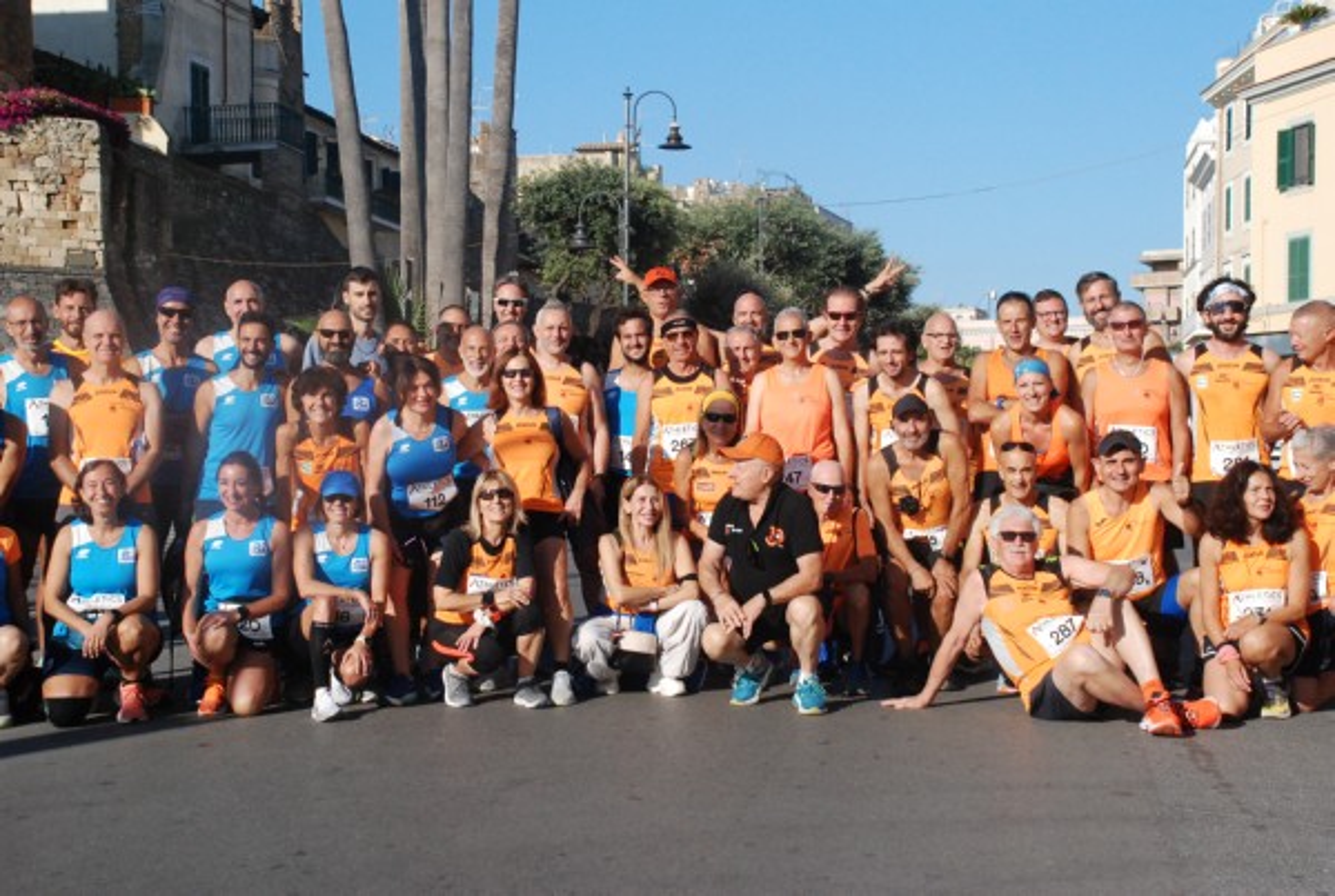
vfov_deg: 22.7
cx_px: 668
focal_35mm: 60
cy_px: 448
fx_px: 2230
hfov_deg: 33.3
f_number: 8
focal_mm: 40
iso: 1000
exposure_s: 1/2000
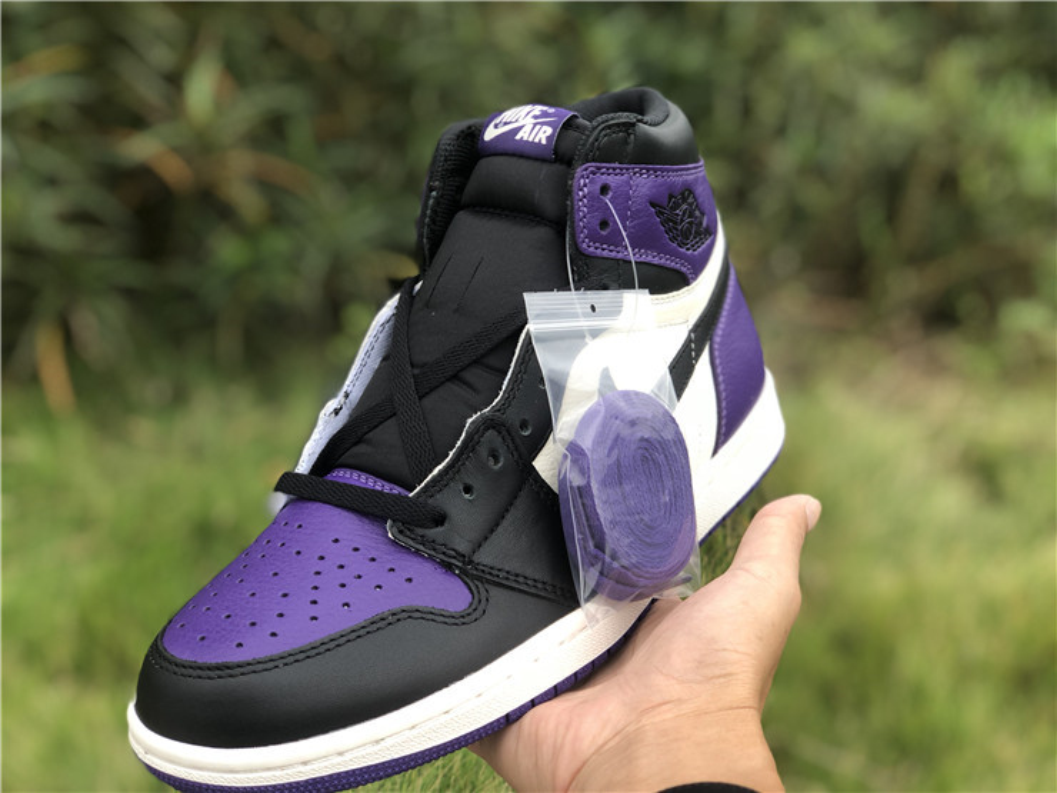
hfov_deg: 36.8
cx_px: 528
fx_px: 1588
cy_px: 396
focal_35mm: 52
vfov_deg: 28.0
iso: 16
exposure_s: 1/100
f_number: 2.4
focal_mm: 6
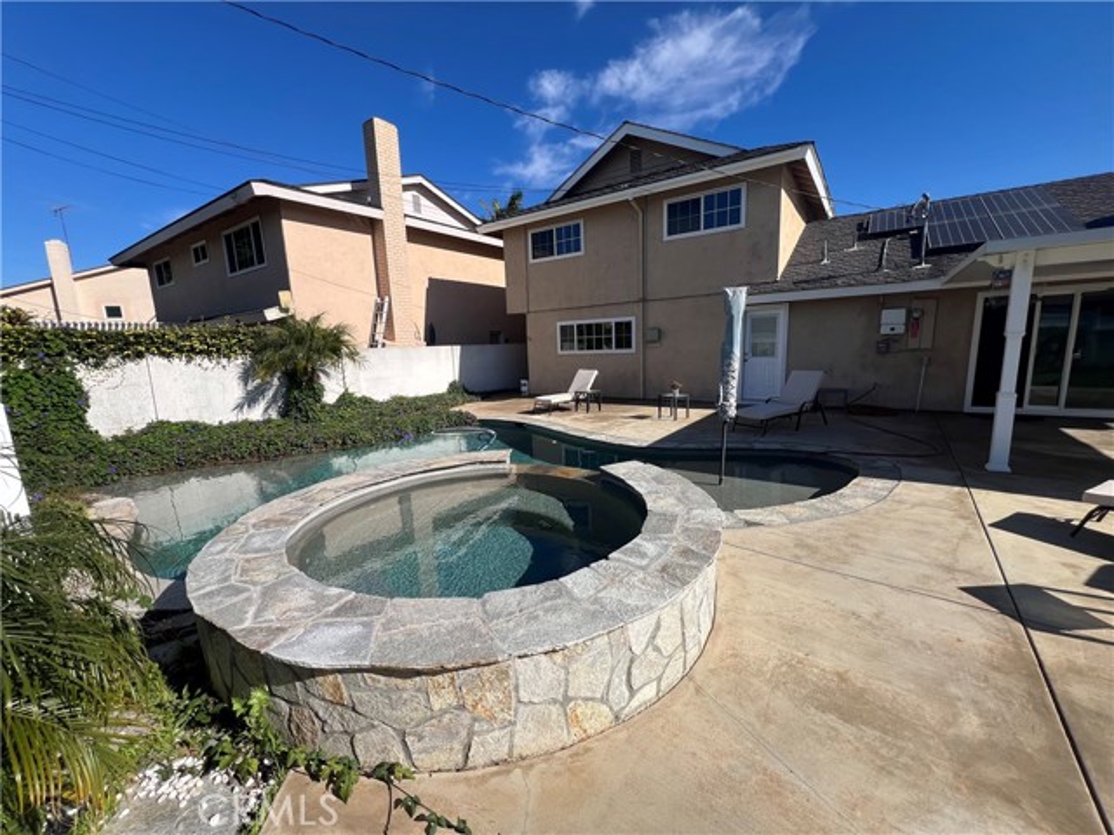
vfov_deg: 89.9
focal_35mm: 13
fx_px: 418
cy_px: 418
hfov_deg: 106.2
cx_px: 557
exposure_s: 1/2137
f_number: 1.8
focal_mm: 1.57
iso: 32
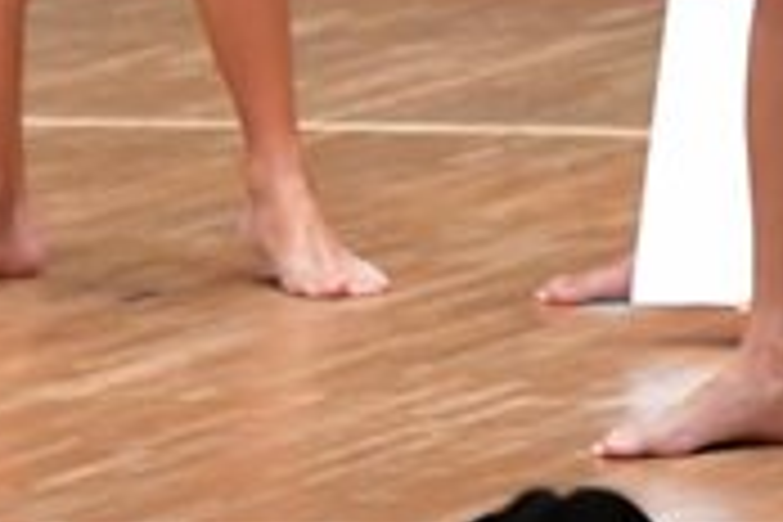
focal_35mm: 1206
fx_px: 26228
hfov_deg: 1.7
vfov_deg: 1.1
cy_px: -630
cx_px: 880
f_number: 5.6
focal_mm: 180
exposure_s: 1/400
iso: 8000
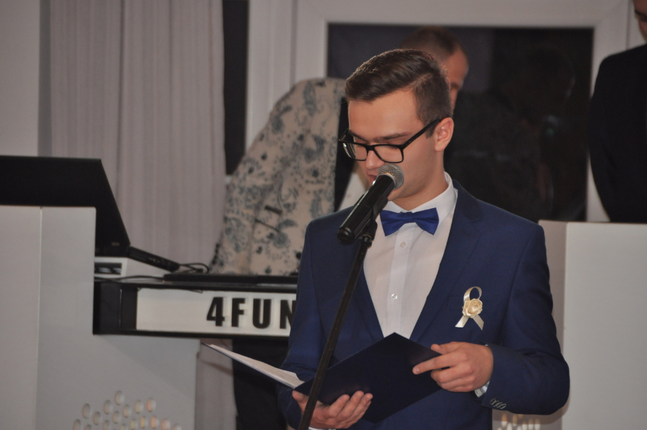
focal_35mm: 300
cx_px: 324
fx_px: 5385
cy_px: 215
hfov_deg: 6.9
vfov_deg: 4.6
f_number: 6.3
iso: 800
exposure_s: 1/60
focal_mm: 200
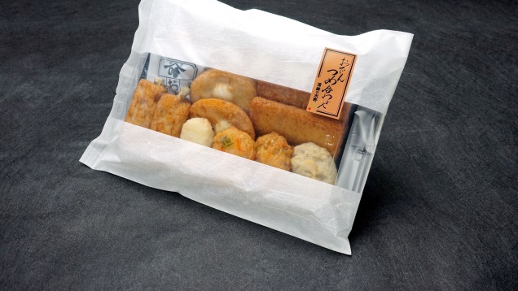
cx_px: 260
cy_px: 119
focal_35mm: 39
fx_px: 536
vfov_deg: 30.4
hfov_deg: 51.6
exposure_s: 1/60
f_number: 9
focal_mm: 37
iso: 640
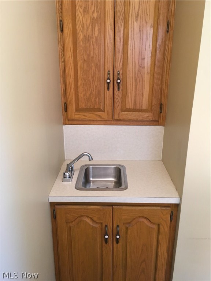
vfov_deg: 61.7
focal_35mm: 29
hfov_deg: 48.2
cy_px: 140
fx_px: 236
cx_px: 106
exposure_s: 1/30
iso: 100
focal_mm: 4.15
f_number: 2.2
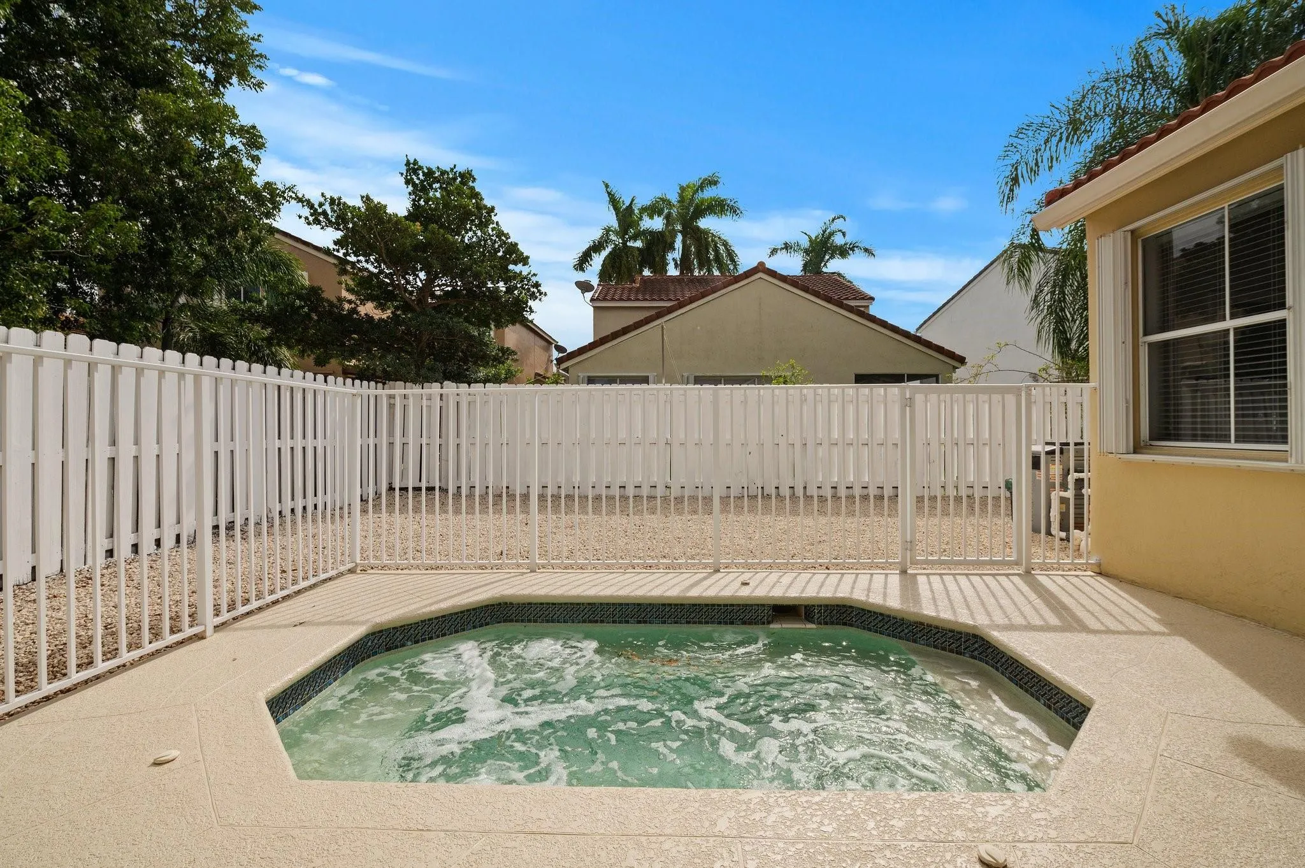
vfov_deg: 77.2
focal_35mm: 15
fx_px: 543
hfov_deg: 100.4
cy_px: 434
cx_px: 652
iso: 200
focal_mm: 15
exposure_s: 1/500
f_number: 8
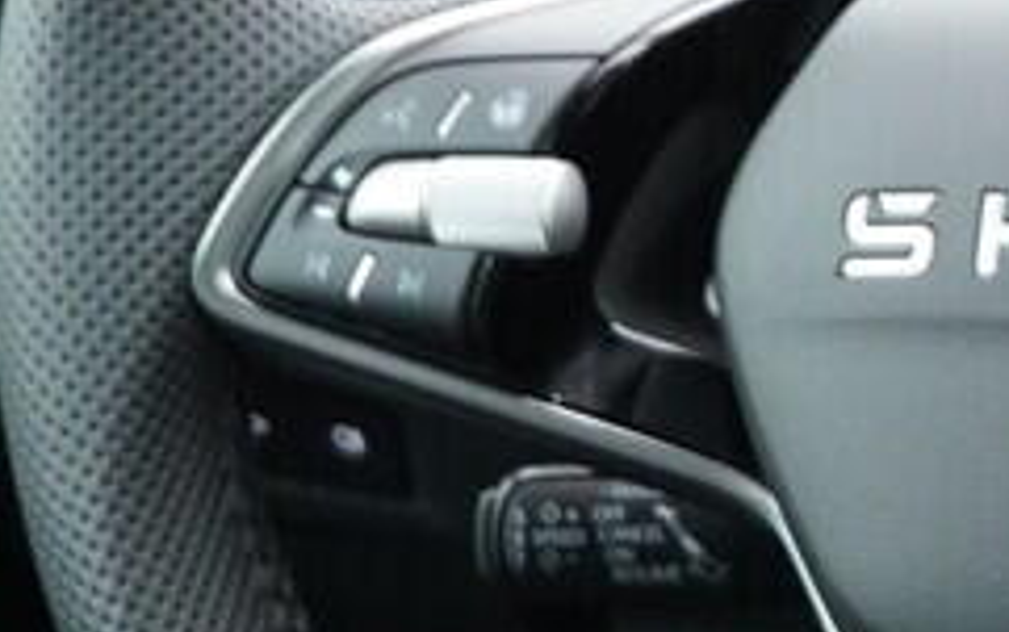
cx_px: 2742
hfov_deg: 8.4
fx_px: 6026
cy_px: 285
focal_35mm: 219
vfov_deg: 6.0
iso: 400
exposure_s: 1/40
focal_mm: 24
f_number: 2.8
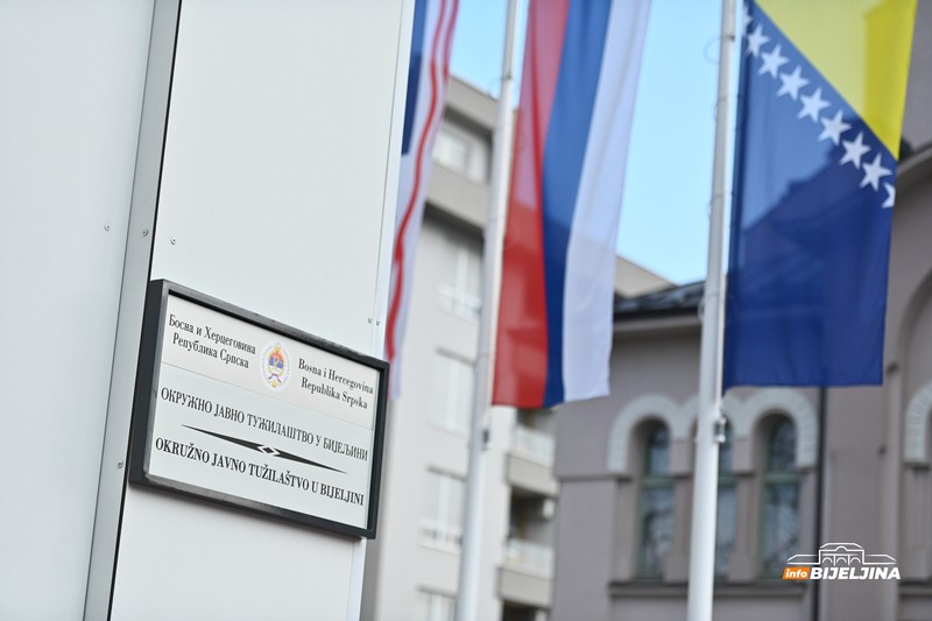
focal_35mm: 80
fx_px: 2071
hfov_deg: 25.4
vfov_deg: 17.1
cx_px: 466
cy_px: 310
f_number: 2.8
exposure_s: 1/3200
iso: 500
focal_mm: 80
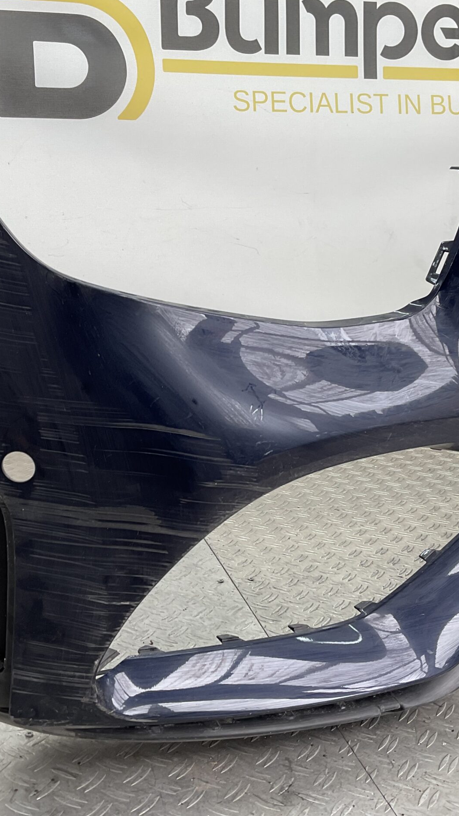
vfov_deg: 47.4
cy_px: 400
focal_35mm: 43
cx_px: 227
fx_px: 930
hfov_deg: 27.7
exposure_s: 1/120
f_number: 1.8
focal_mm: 3
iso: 25
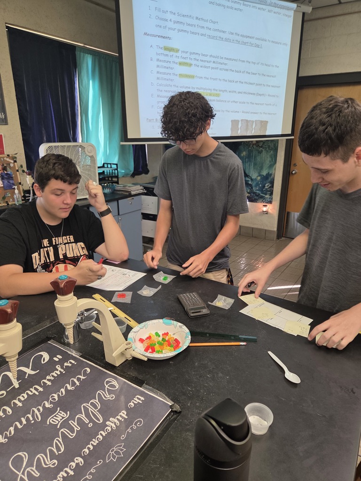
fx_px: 320
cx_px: 180
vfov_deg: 73.9
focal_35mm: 23
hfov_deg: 58.9
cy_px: 240
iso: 125
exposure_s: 1/60
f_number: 1.8
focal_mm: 5.4
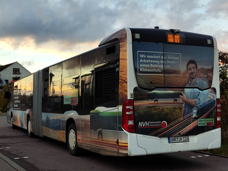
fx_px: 323
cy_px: 86
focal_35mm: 49
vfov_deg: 29.7
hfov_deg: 38.9
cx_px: 114
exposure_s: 1/100
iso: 53
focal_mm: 4.71
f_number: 1.79
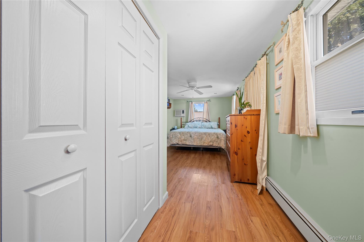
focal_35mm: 12
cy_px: 121
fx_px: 121
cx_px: 182
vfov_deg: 90.0
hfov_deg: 112.6
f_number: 8
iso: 250
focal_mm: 12
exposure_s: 1/2.5
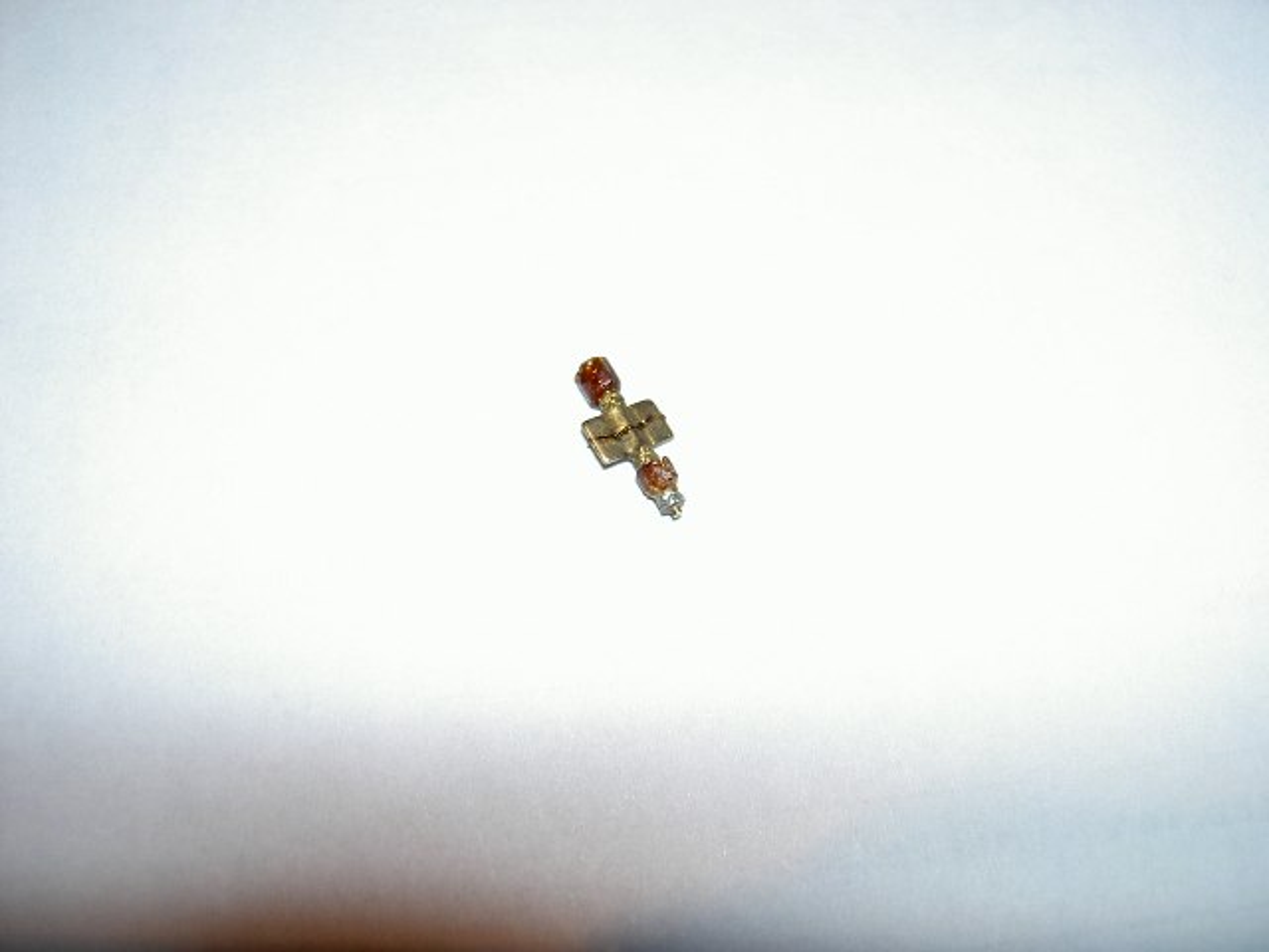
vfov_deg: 36.8
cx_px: 634
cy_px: 476
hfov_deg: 47.9
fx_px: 1430
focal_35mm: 39
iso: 100
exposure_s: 1/59.5
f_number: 2.8
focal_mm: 8
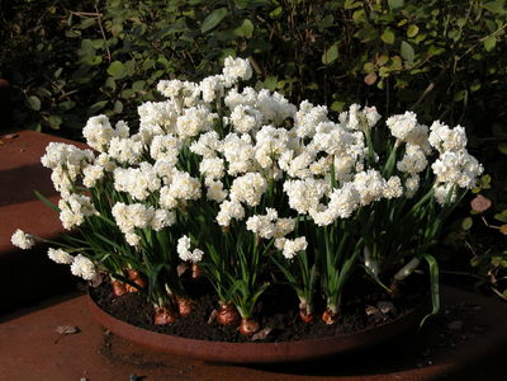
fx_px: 1347
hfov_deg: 21.3
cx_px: 254
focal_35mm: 92
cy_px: 190
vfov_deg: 16.1
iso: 100
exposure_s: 1/411
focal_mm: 23.7
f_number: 5
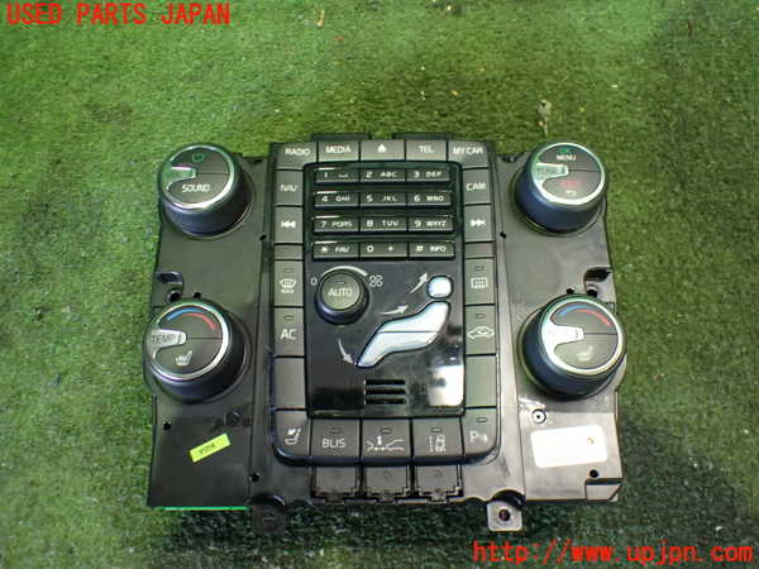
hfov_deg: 60.0
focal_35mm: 30
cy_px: 284
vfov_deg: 46.8
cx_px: 380
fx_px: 658
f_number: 2.3
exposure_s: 1/30
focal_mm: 5.4
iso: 800
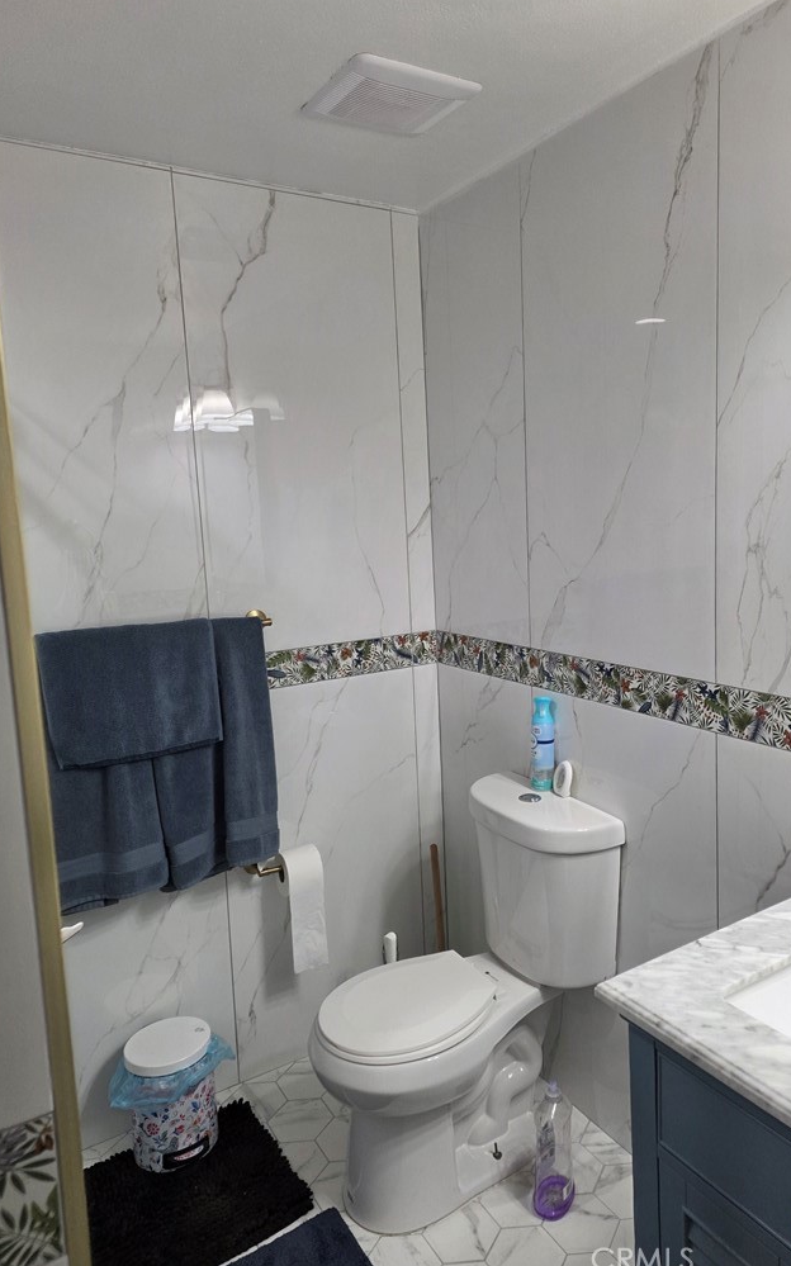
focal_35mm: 25
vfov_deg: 72.6
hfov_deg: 49.1
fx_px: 863
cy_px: 629
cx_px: 460
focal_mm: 6.3
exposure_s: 1/120
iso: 250
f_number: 1.7
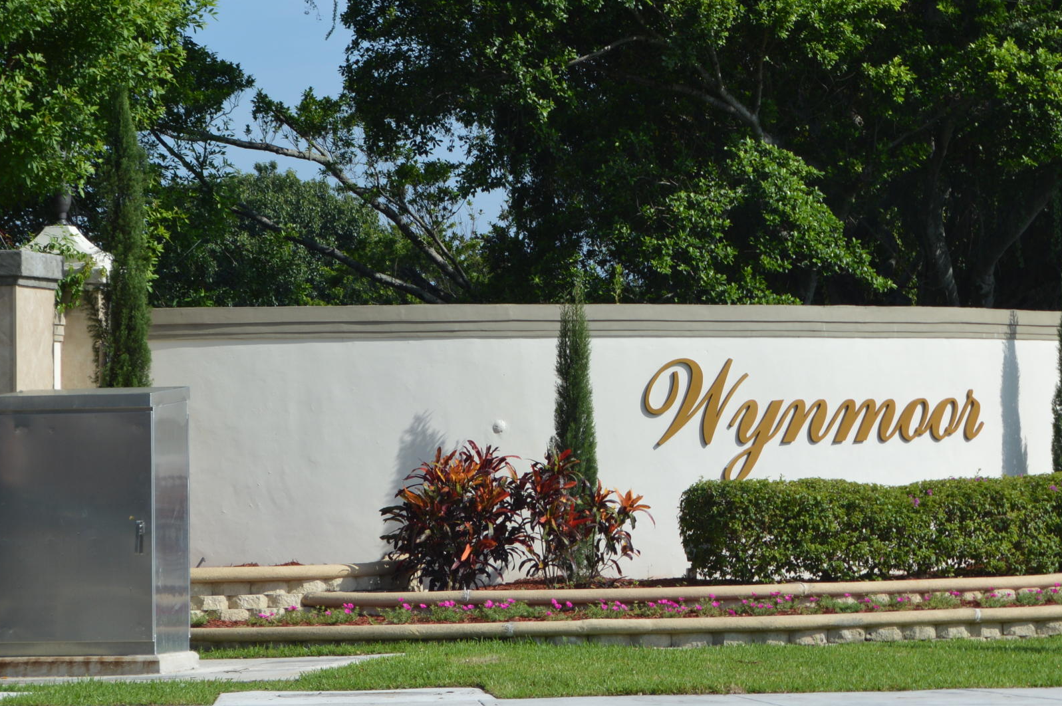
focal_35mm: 155
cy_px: 257
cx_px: 946
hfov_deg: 13.2
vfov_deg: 8.8
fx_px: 4567
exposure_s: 1/250
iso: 100
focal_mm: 55
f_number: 8
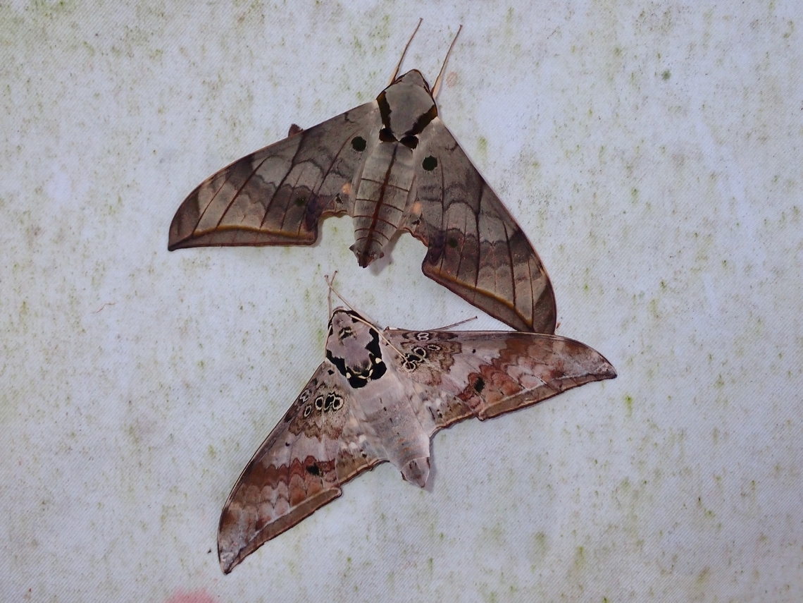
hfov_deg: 33.2
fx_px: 1345
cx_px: 402
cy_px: 302
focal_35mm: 58
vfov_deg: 25.2
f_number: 5
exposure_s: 1/125
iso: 200
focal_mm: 10.35
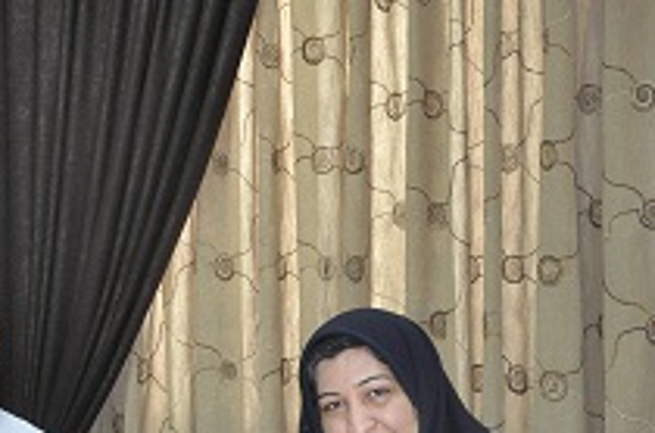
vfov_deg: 15.6
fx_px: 1579
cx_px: -72
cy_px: 273
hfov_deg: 22.1
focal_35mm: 87
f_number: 3.8
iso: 800
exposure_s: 1/60
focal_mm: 24
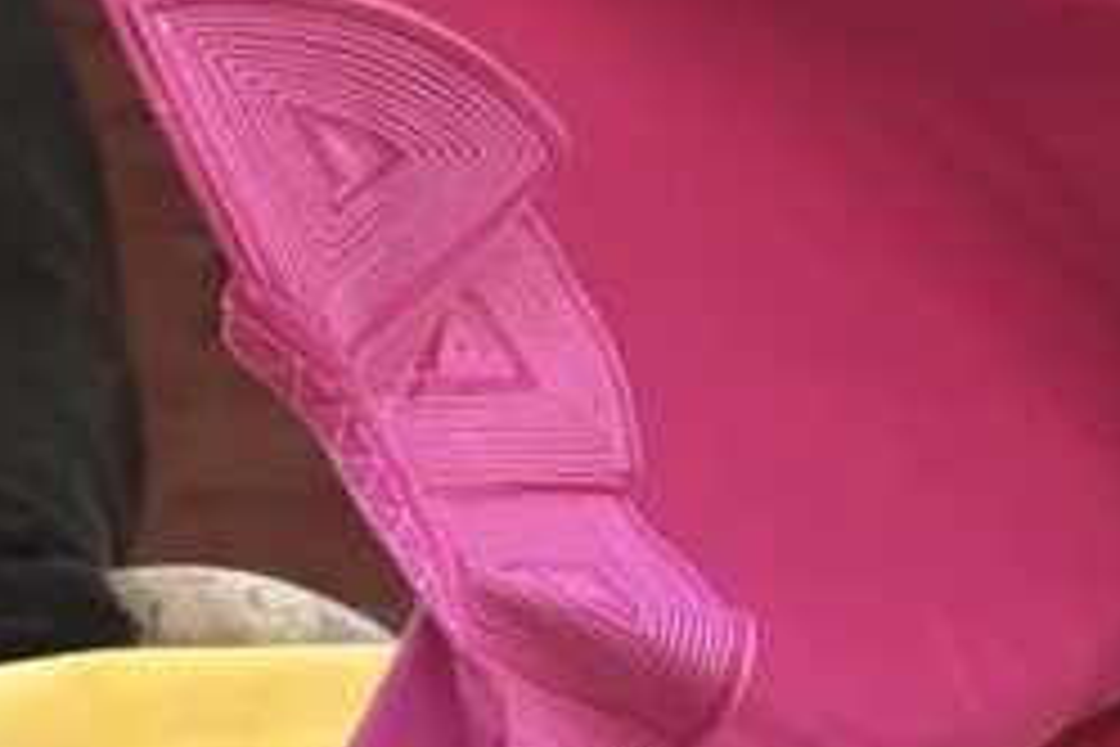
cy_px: 508
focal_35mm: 1540
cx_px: -306
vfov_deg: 0.9
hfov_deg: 1.3
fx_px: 47907
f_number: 4.5
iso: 1600
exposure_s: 1/800
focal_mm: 200
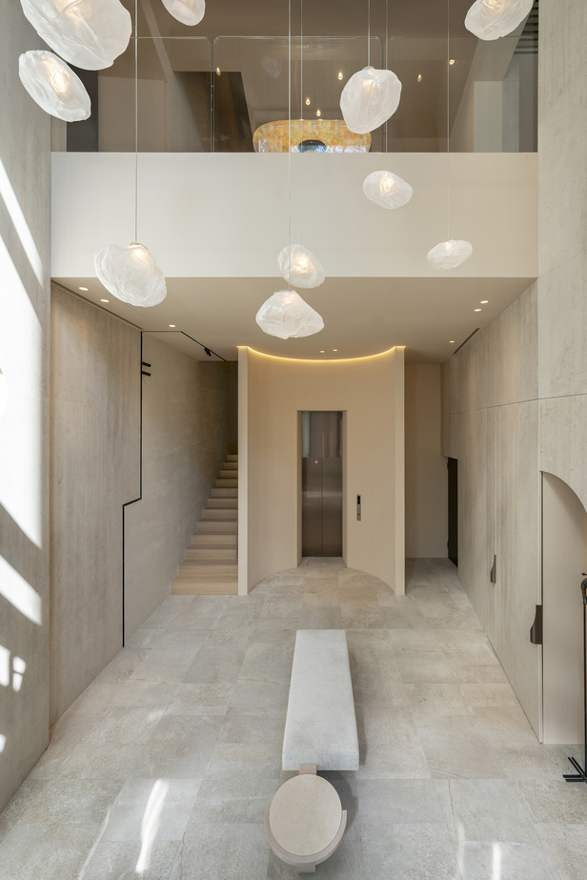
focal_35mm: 13
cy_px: 474
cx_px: 312
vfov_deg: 108.1
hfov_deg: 85.4
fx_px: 318
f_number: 8
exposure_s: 1/40
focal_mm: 12
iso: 200
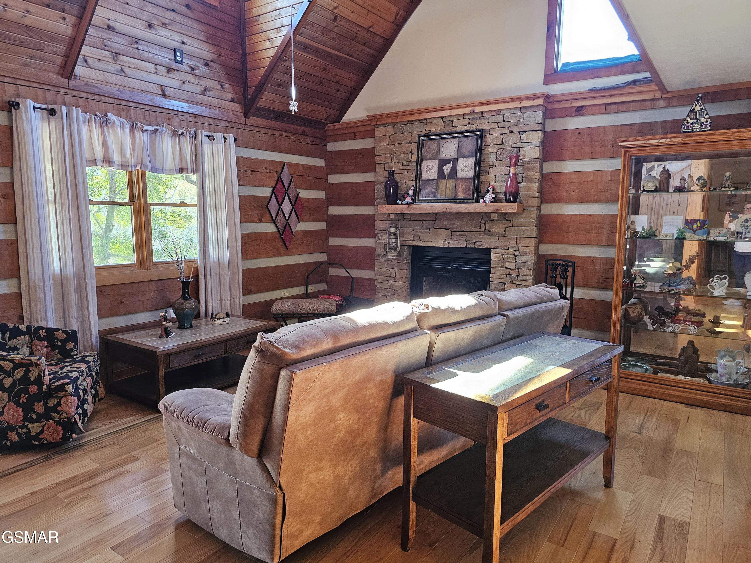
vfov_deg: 58.9
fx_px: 499
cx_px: 376
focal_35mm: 23
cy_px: 282
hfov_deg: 73.9
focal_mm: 6.3
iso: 640
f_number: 1.7
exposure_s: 1/120
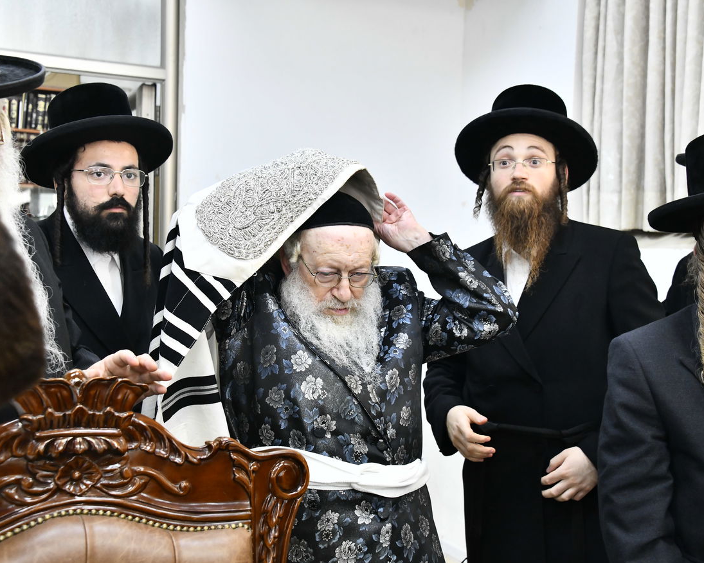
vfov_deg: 31.4
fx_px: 1000
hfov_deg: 38.8
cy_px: 299
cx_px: 354
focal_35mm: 48
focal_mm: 40
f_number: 5.6
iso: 2000
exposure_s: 1/160
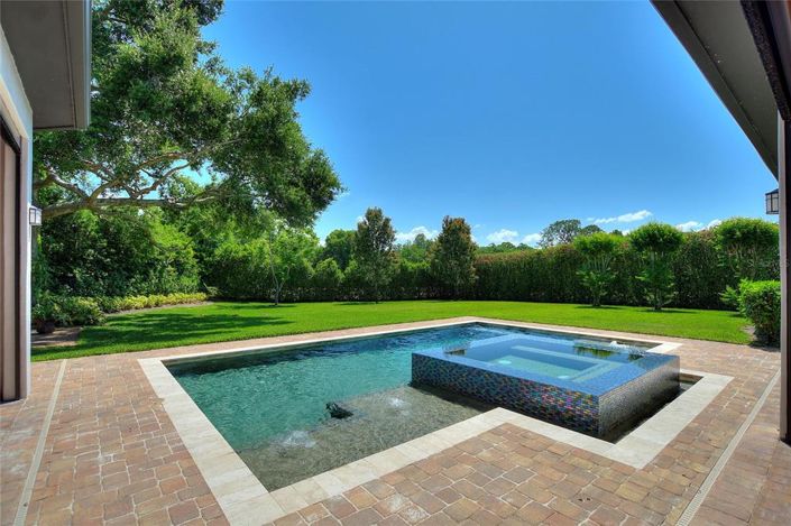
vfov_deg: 77.2
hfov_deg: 100.4
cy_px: 263
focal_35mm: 15
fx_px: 329
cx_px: 396
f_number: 4.5
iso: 100
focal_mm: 10
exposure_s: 1/500
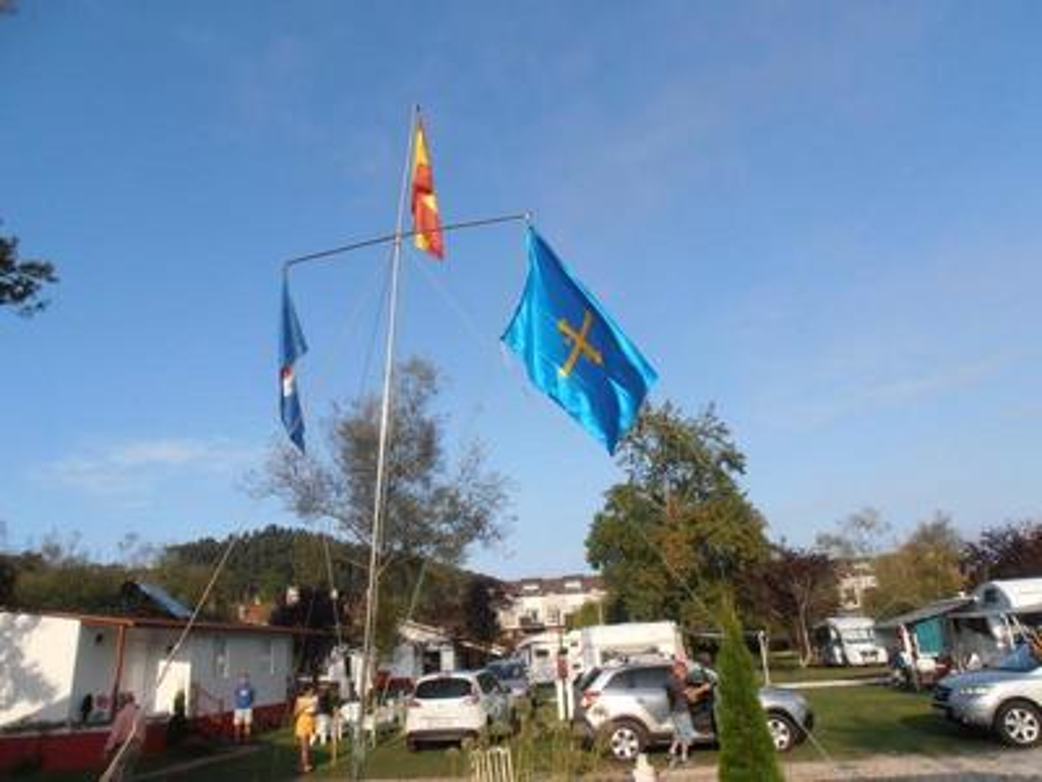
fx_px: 722
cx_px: 521
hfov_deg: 71.6
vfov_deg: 56.8
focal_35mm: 24
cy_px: 391
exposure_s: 1/500
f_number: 7.9
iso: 200
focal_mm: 4.2
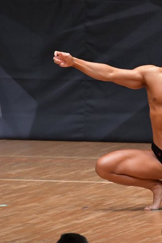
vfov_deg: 3.0
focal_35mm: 679
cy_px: 121
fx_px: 4583
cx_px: 156
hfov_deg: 2.0
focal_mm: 300
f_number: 5.6
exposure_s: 1/400
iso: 6400
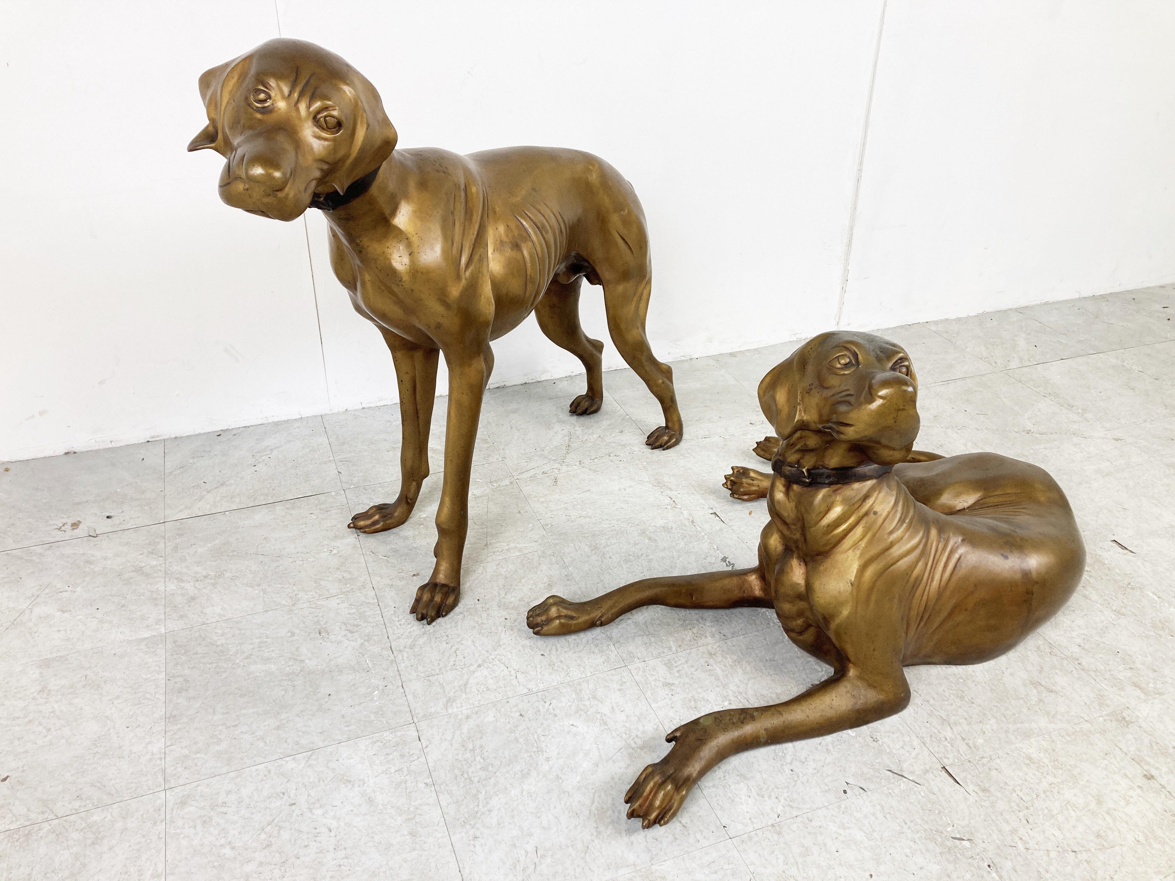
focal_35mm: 28
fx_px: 950
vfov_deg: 49.7
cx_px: 588
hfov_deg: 63.4
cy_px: 440
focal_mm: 3.99
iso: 50
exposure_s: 1/100
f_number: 1.8
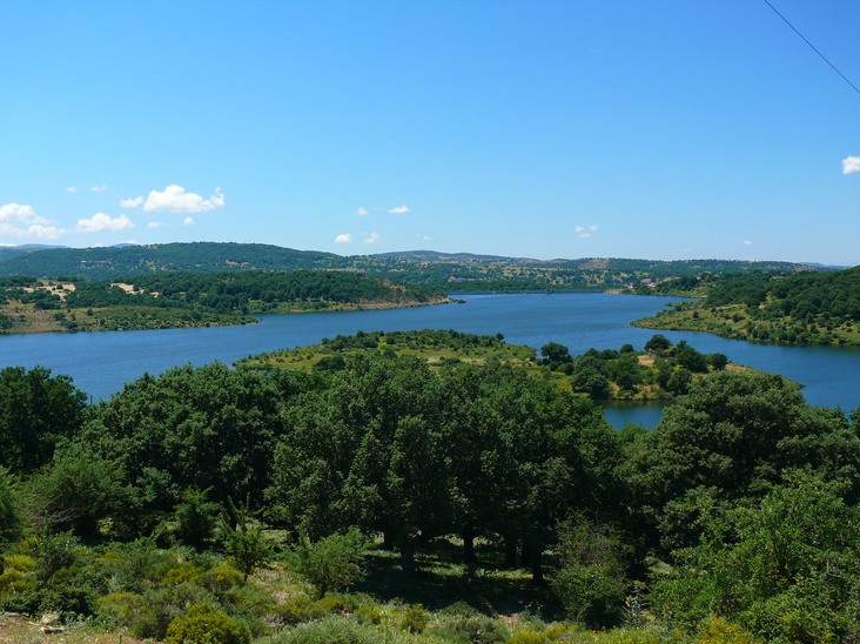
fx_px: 1018
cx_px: 432
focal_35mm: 41
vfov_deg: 35.1
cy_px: 329
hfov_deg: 45.8
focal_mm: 8.5
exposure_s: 1/250
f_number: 4
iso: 100
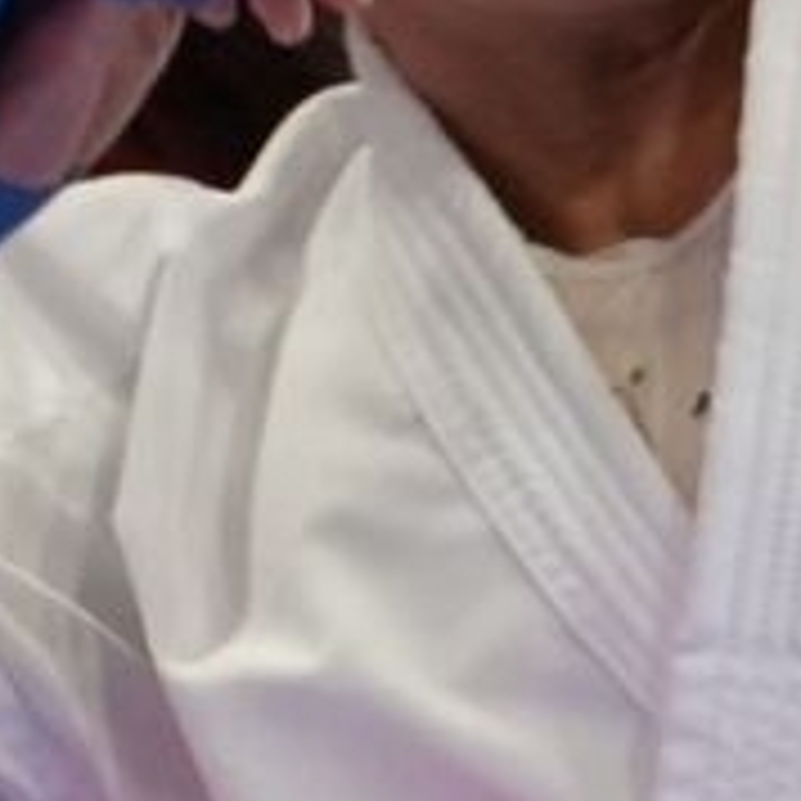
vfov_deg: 0.5
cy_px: 1467
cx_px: 1688
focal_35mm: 3616
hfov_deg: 0.5
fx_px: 94665
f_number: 4
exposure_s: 1/1000
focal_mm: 280
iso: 3200
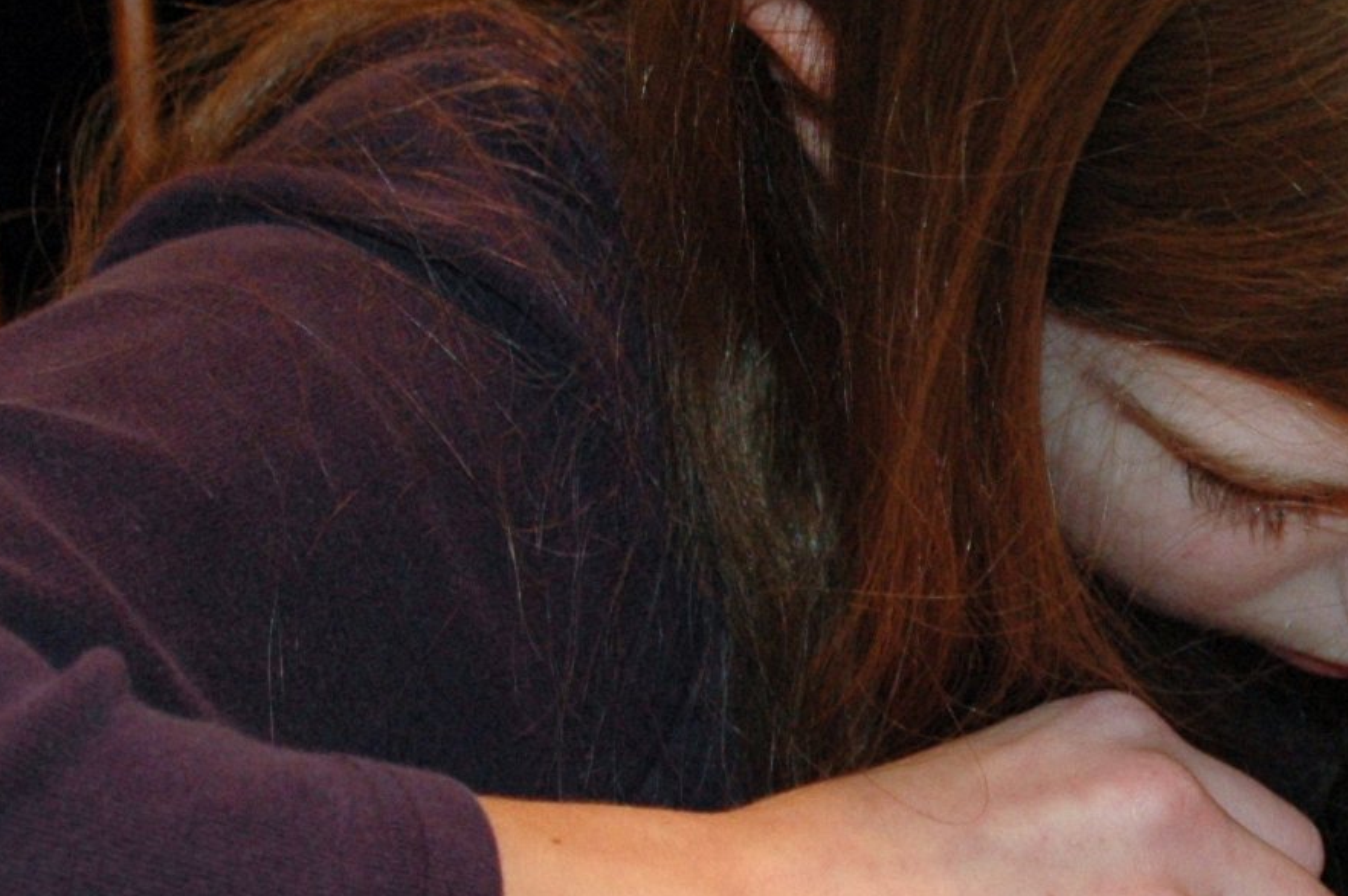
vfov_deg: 9.5
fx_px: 5349
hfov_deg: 14.2
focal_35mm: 143
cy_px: 765
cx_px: 1162
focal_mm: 28
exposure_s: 1/60
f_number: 3.5
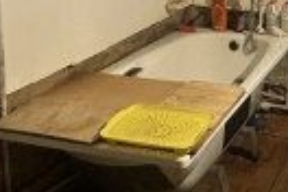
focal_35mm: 69
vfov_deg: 18.5
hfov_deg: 28.6
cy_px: -48
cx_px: 231
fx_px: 552
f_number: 2.2
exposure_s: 1/50
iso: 640
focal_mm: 2.22
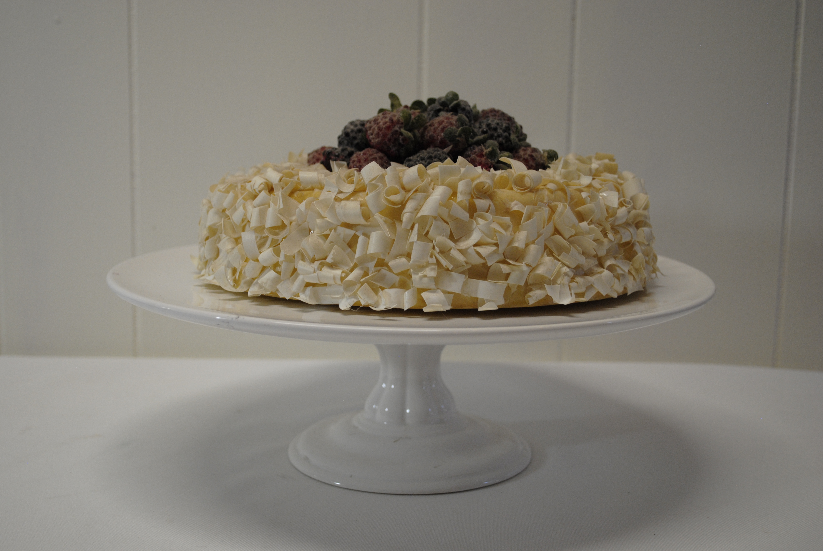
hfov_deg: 42.7
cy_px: 273
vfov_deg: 29.3
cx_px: 403
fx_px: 1053
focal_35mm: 46
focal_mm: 30
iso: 400
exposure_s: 1/80
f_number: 4.5
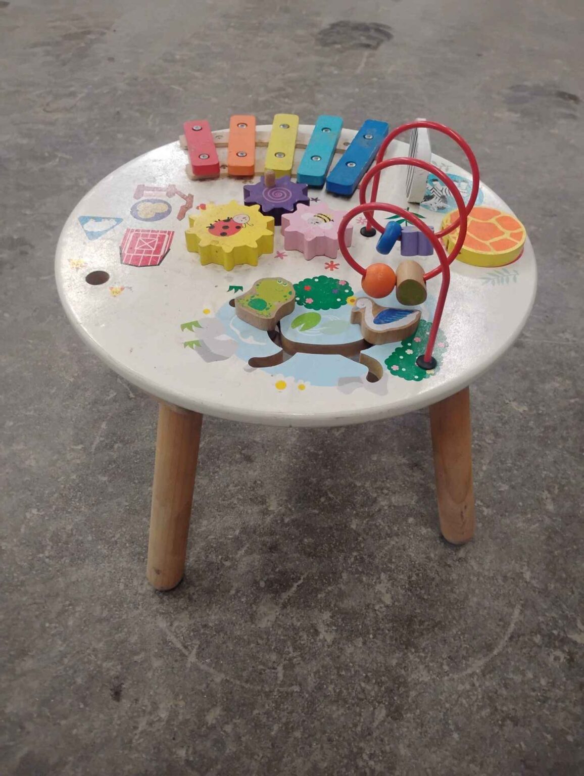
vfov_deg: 63.4
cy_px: 388
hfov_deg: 49.8
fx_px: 628
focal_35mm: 28
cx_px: 292
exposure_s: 1/40
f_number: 1.8
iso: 1459
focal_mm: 4.26
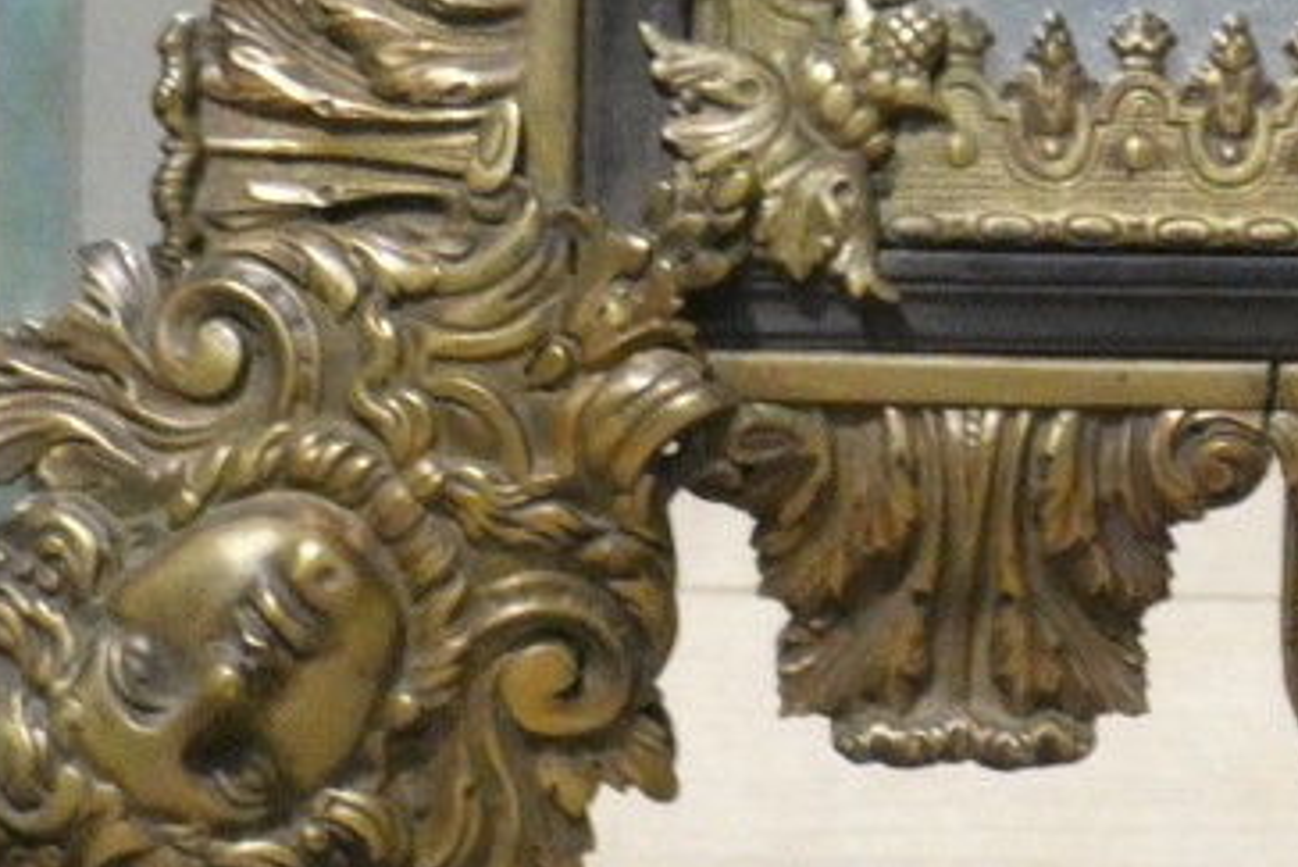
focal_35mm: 617
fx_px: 22254
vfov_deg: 2.2
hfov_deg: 3.3
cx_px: 1095
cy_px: 389
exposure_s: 1/40
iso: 1600
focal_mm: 37.8
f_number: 5.5
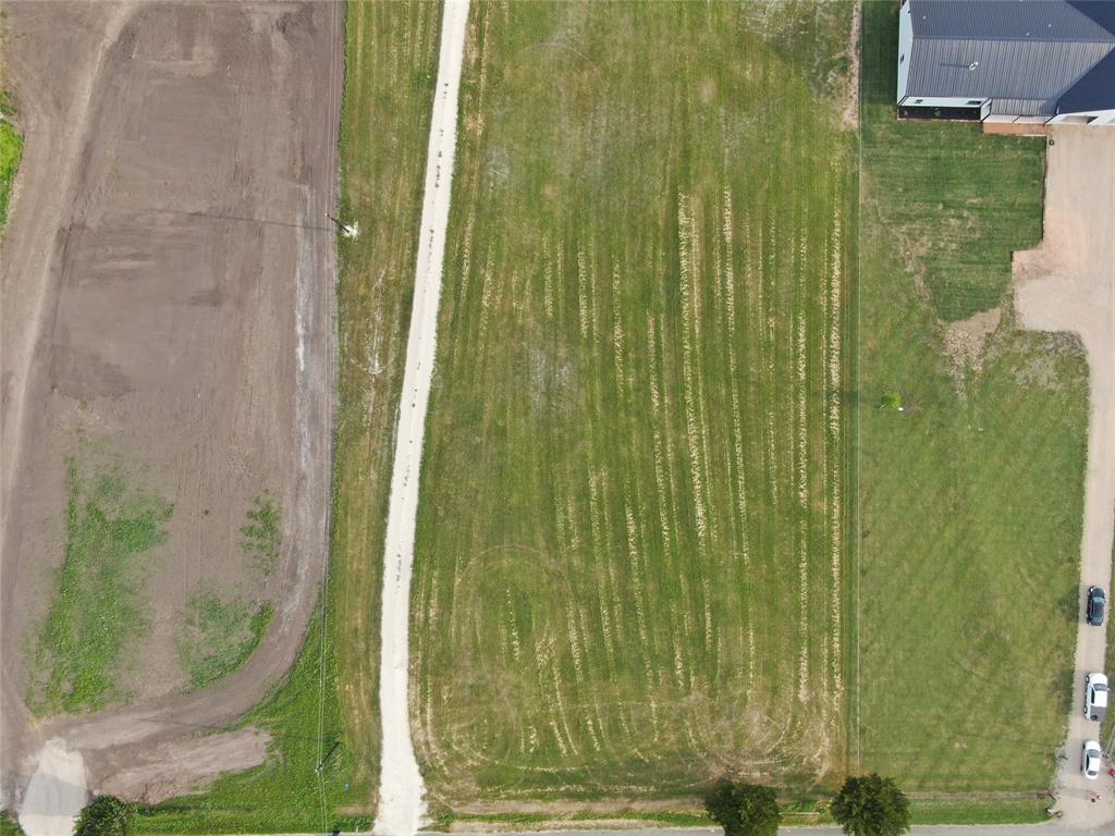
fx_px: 1031
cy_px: 418
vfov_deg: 44.2
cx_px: 558
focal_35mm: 32
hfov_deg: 56.8
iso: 100
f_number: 3.1
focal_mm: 5.45
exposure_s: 1/200
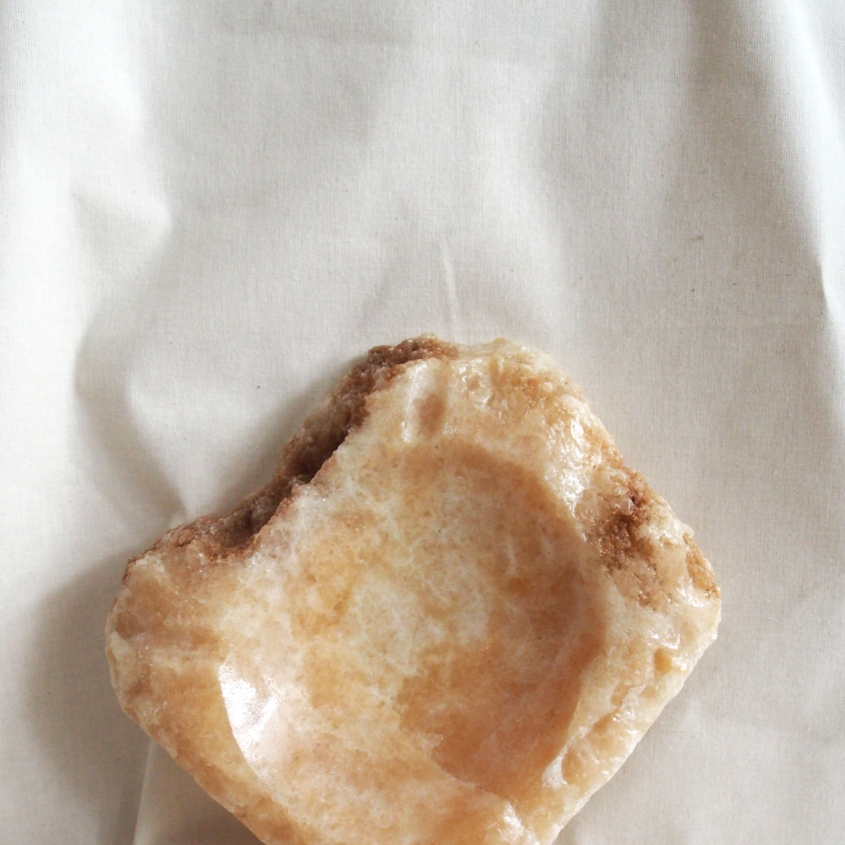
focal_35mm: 36
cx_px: 415
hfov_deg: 46.0
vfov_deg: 45.5
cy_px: 543
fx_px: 994
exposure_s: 1/60
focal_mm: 15
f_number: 3.9
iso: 1600
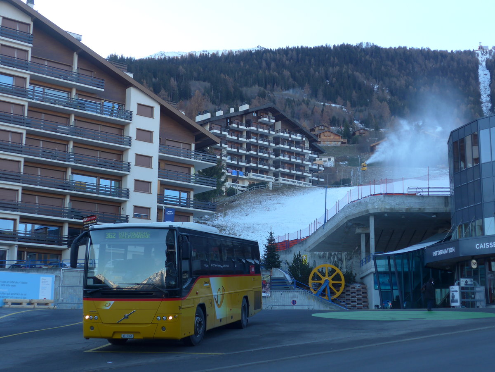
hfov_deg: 34.9
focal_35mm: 55
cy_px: 186
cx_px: 248
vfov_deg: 26.6
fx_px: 786
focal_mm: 11.3
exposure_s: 1/160
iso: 80
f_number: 3.4
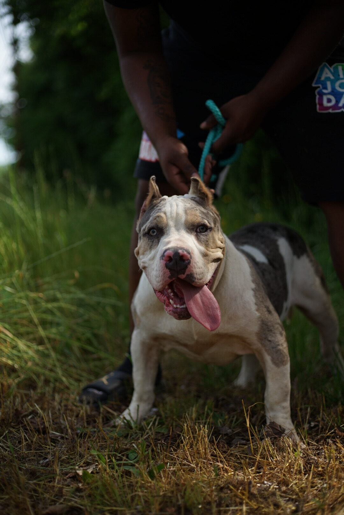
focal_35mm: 50
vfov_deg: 39.6
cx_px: 172
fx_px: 715
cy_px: 258
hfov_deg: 27.0
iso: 100
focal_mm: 50
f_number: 2.2
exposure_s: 1/1600
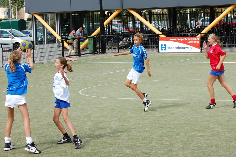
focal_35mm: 82
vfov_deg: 16.5
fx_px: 540
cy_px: 78
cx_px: 118
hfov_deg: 24.6
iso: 200
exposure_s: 1/250
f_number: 8
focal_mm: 55
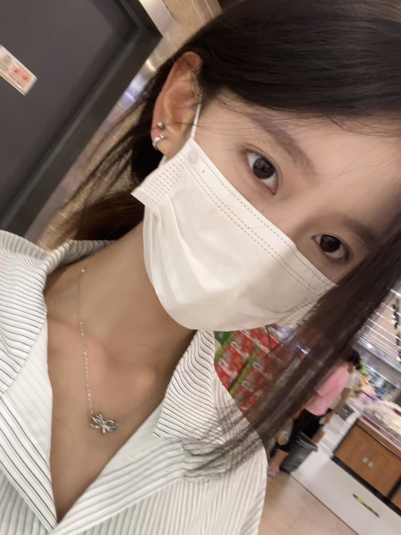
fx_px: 463
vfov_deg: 60.0
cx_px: 200
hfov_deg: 46.8
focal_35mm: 30
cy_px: 268
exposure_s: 1/50
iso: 100
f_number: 2.2
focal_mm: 2.71
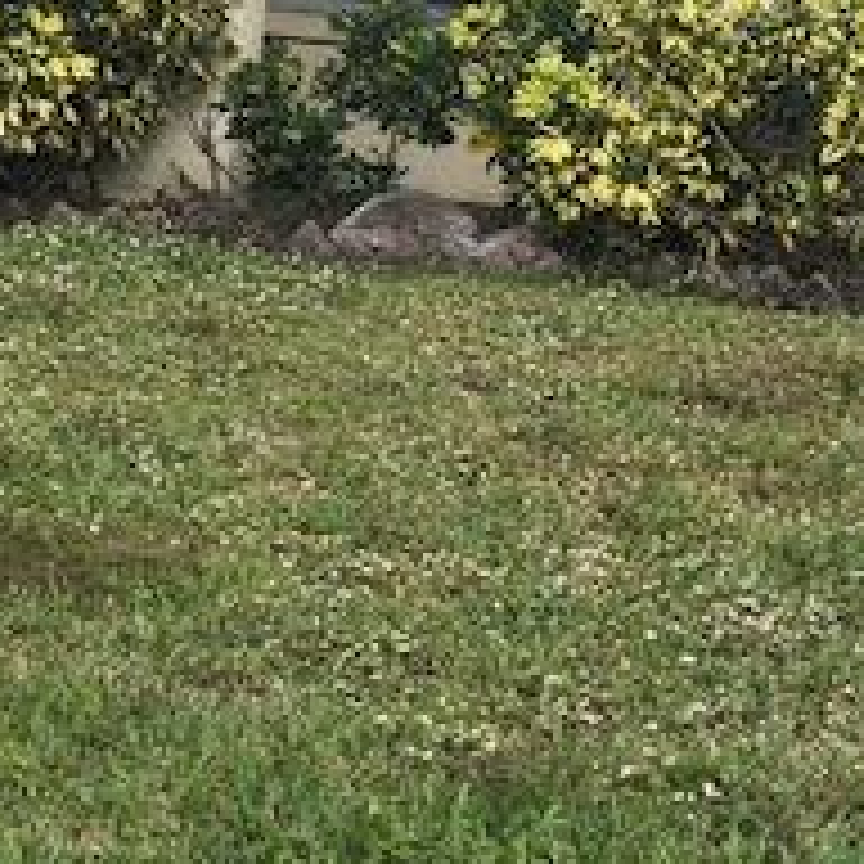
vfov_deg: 11.4
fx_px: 4320
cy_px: 180
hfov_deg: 11.3
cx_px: 846
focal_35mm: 153
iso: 16
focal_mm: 6
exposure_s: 1/366
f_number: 2.4
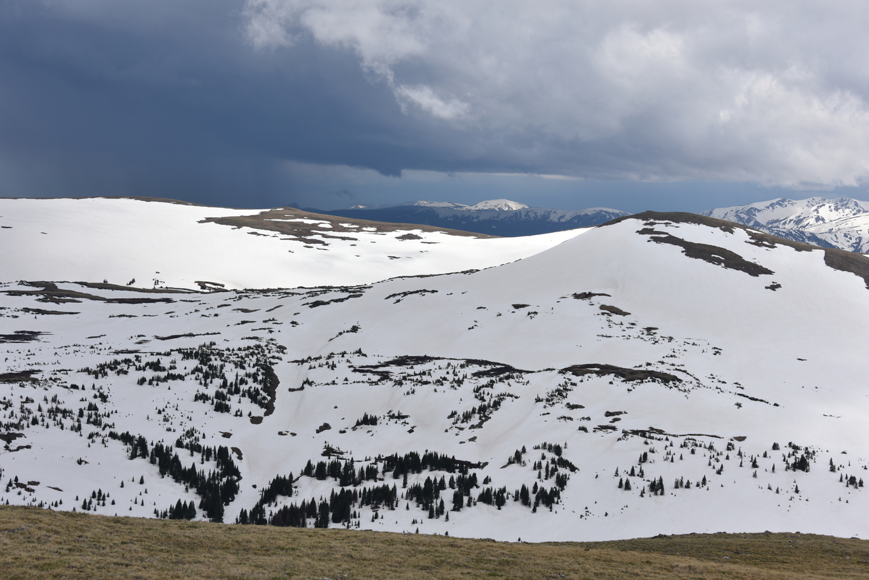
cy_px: 290
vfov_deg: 17.5
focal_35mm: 78
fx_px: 1883
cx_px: 434
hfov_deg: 26.0
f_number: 10
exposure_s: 1/400
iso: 100
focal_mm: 78
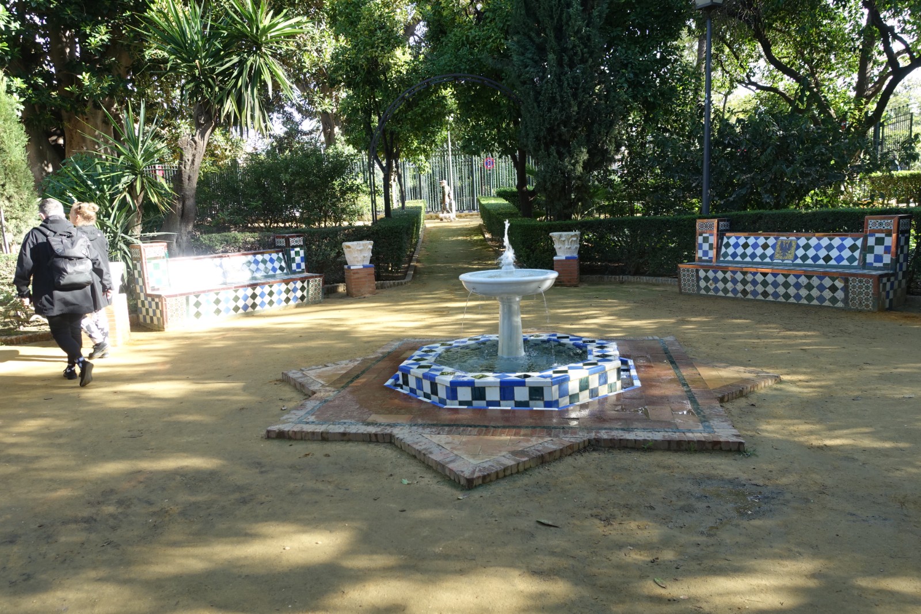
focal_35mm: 24
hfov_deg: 73.8
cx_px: 460
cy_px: 307
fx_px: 614
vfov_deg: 53.1
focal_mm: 8.8
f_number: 4
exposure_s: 1/80
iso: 125
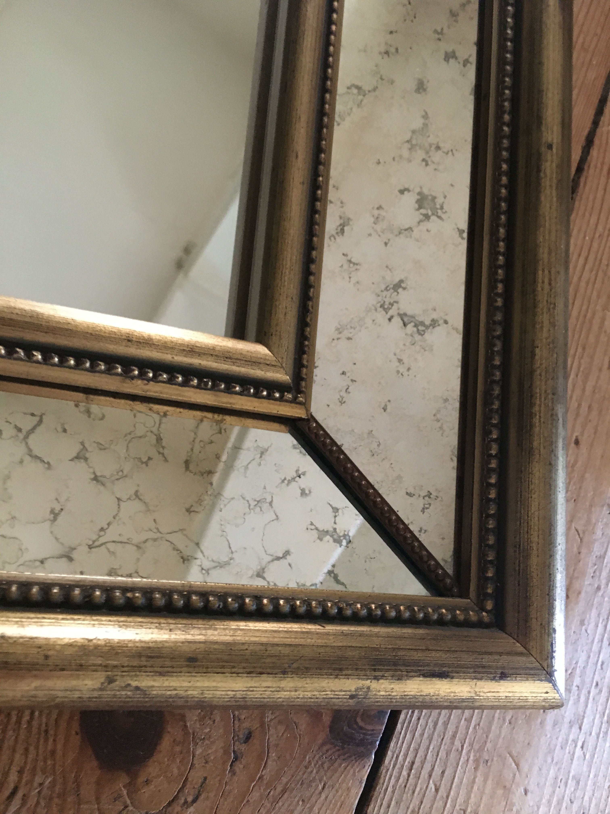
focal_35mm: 29
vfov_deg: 61.7
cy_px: 407
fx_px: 681
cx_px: 305
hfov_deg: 48.2
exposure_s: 1/17
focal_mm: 4.15
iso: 500
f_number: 2.2
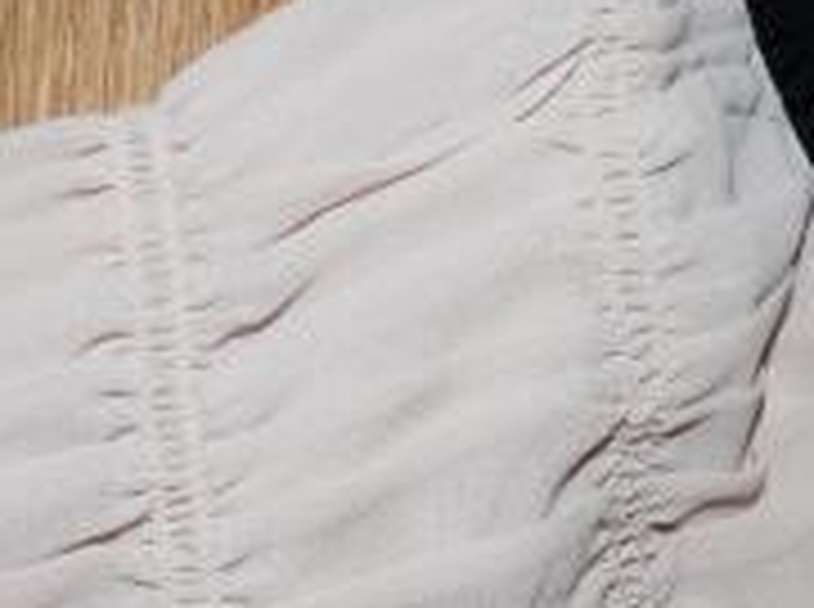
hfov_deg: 28.5
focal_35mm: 67
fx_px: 1572
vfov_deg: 21.0
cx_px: 639
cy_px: 626
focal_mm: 4.8
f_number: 4
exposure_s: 1/60
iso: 100
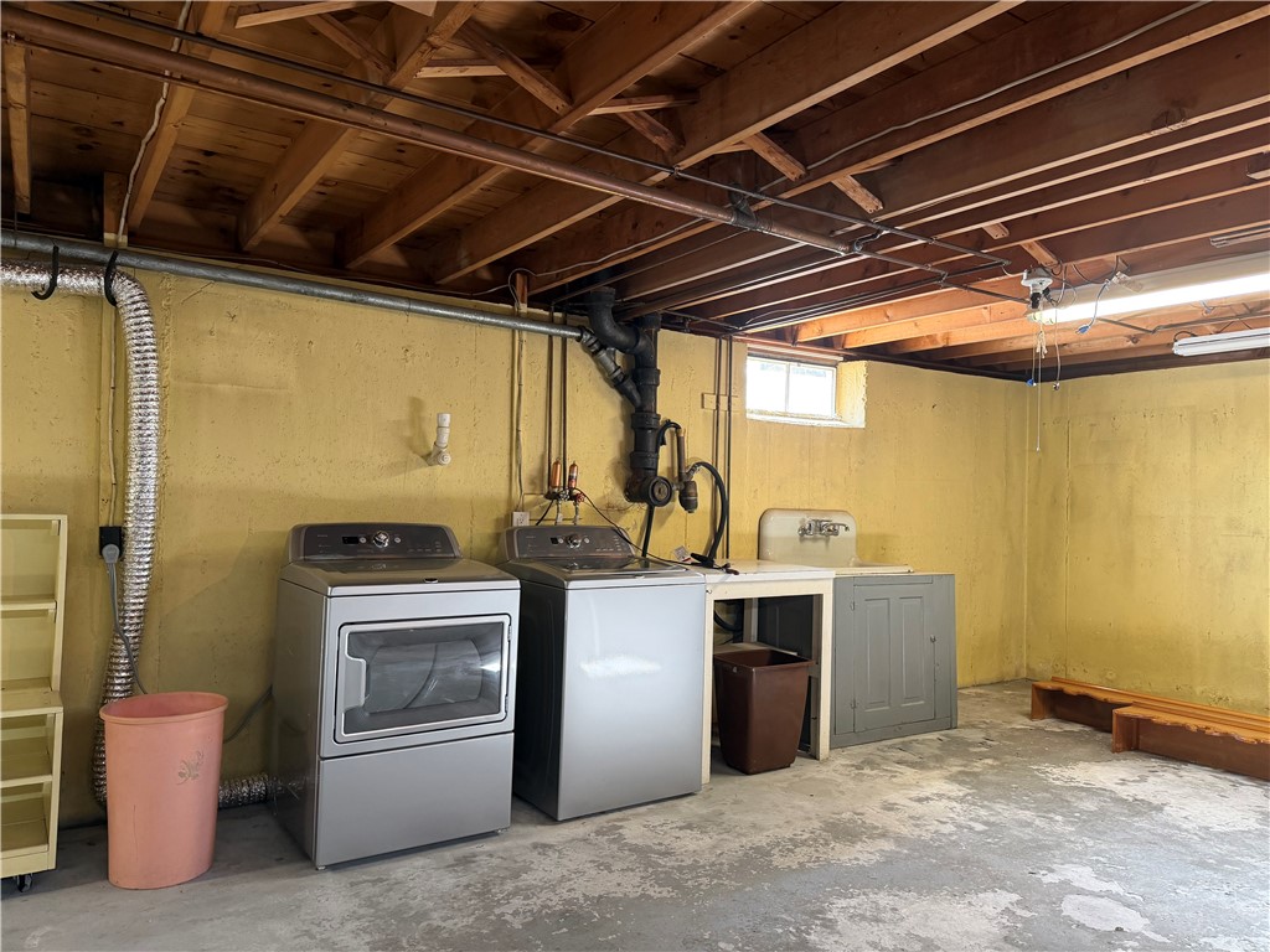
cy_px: 476
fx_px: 881
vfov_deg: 56.8
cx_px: 635
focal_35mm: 24
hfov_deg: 71.6
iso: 200
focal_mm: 6.76
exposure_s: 1/60
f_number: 1.78
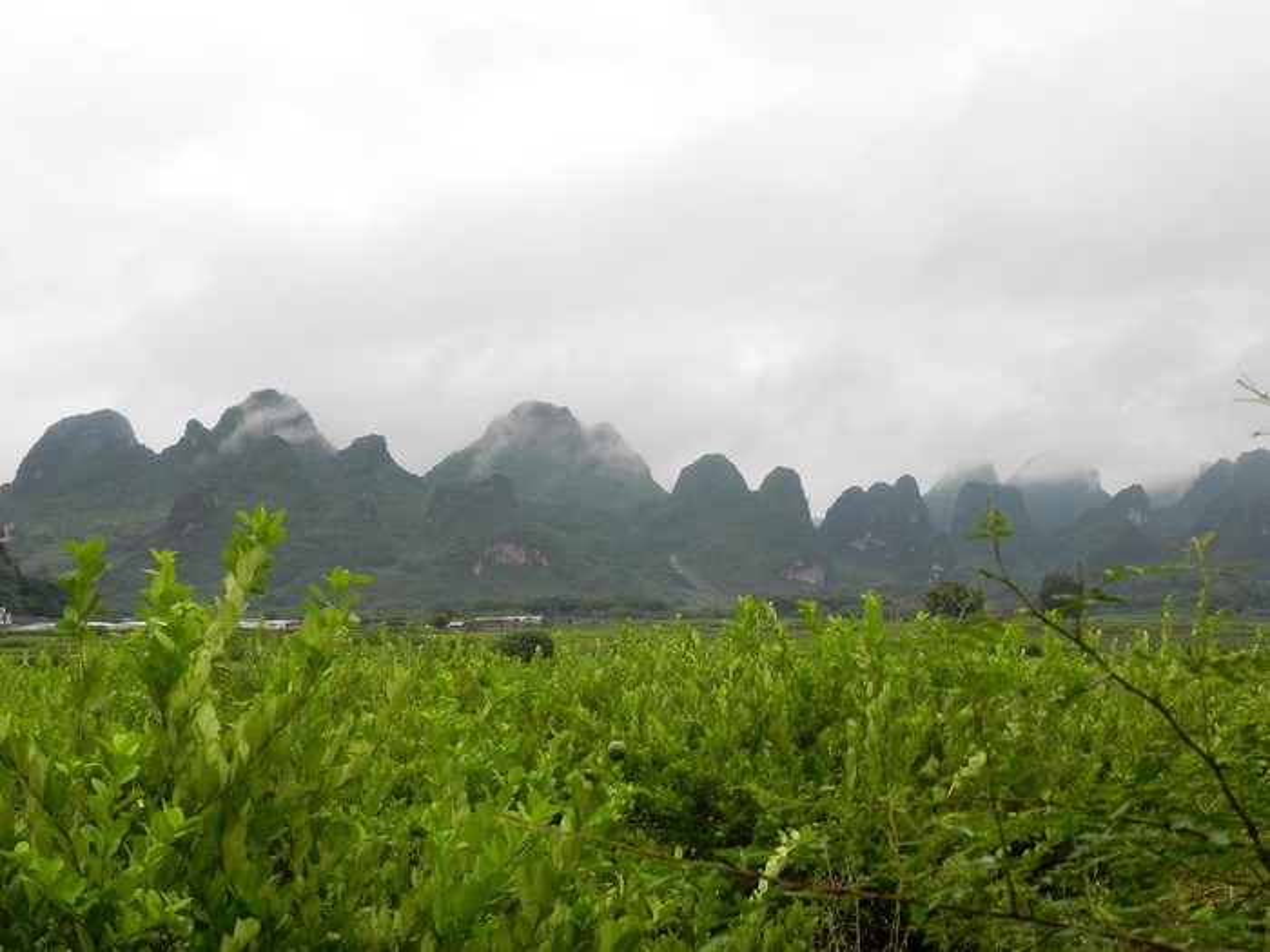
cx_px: 635
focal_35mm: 66
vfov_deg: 22.3
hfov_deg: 29.4
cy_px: 476
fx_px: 2421
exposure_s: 1/142
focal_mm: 11.8
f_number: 4.5
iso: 160
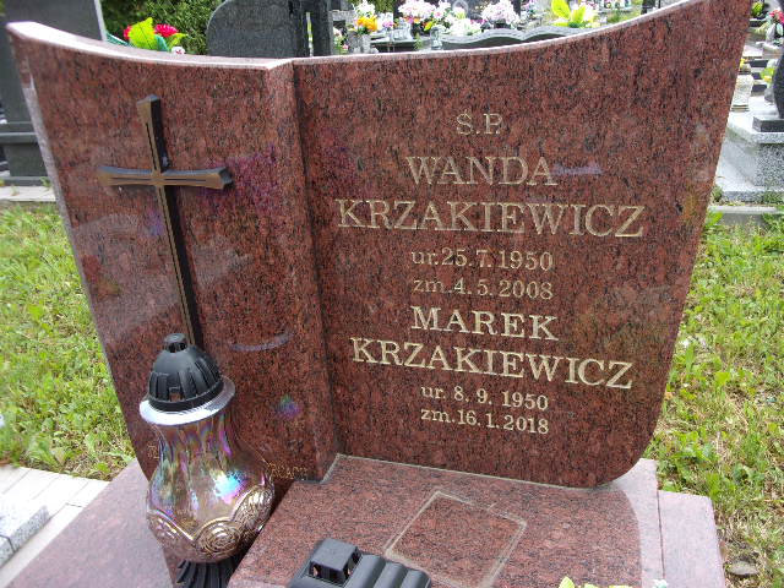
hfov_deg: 63.4
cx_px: 392
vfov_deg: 49.7
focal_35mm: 28
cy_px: 294
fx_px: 634
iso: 80
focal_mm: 5.1
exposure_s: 1/75
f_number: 3.9
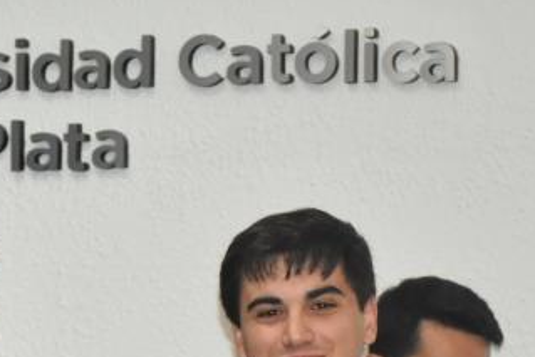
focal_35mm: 241
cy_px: 566
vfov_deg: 5.6
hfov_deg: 8.4
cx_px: -213
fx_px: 3583
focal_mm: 50
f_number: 5.6
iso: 1600
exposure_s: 1/100
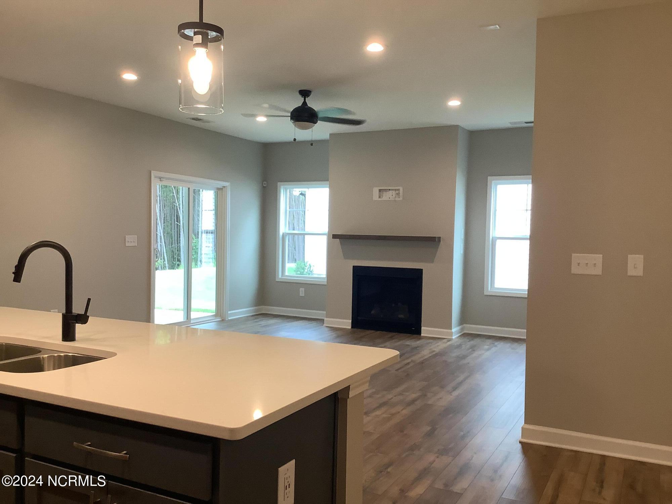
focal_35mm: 31
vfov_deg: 45.4
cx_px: 336
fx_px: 602
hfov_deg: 58.4
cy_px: 252
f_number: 2.4
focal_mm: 3.3
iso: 100
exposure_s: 1/50
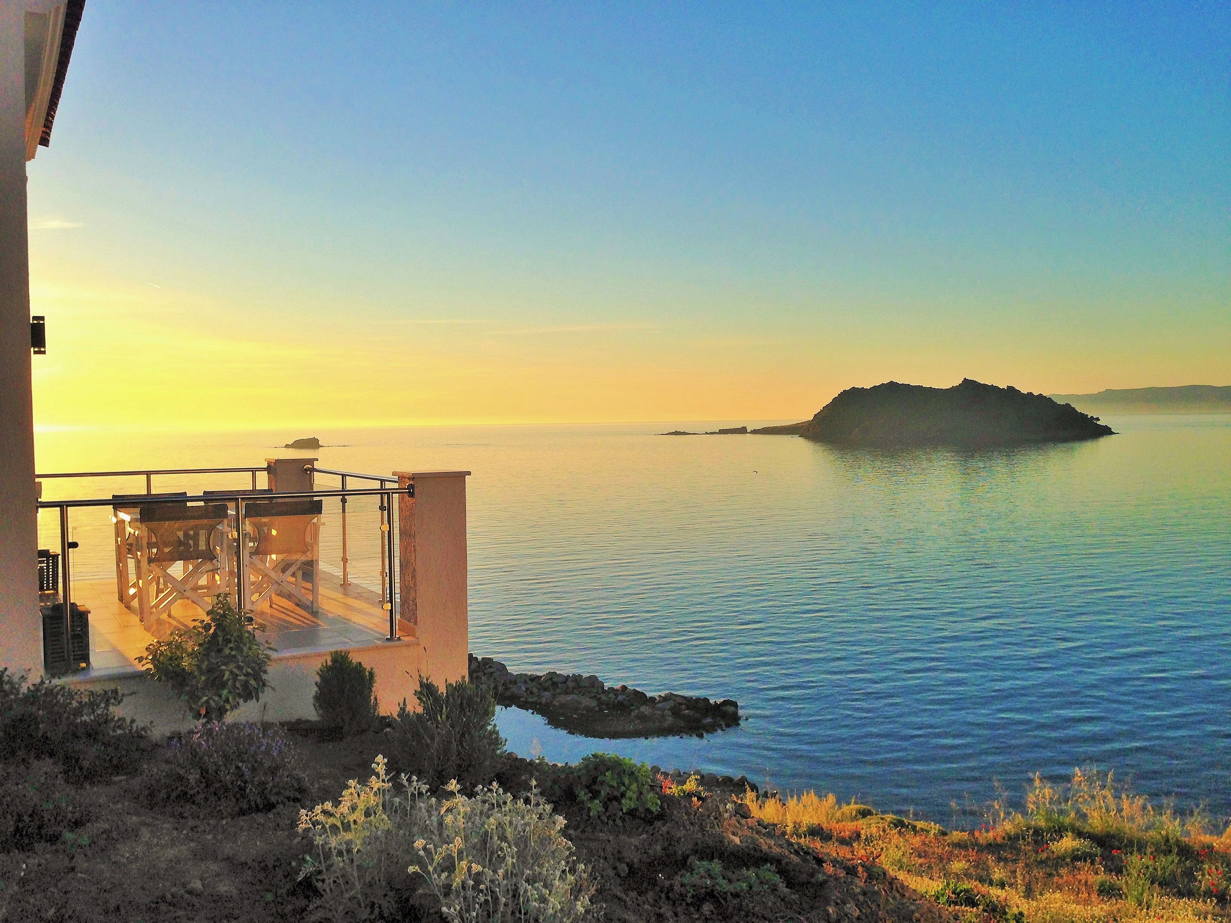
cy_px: 462
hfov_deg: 55.4
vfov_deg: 42.9
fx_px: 1174
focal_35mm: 33
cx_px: 616
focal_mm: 4.12
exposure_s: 1/1695
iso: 50
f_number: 2.4
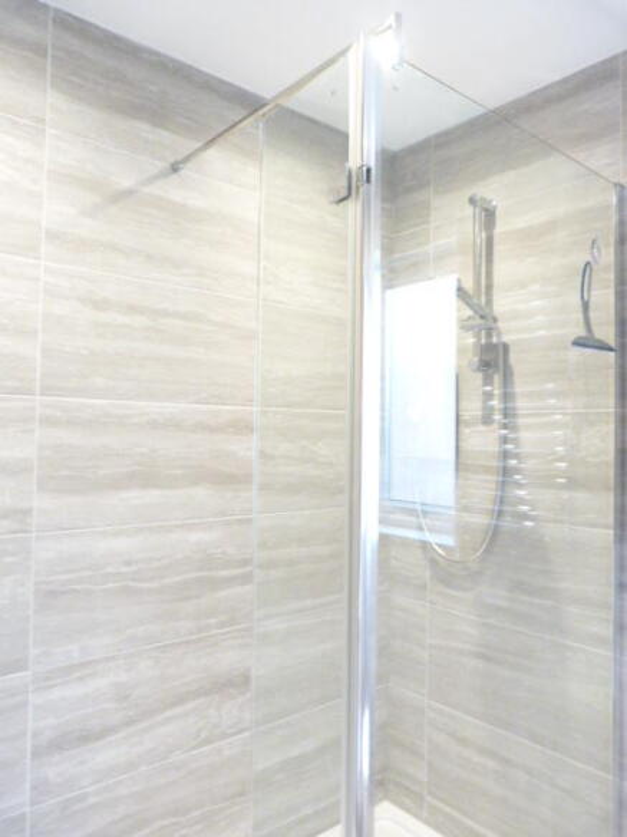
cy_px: 418
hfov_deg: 54.9
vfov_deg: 69.4
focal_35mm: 25
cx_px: 314
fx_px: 604
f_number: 2.8
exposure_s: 1/30
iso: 800
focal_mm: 4.5
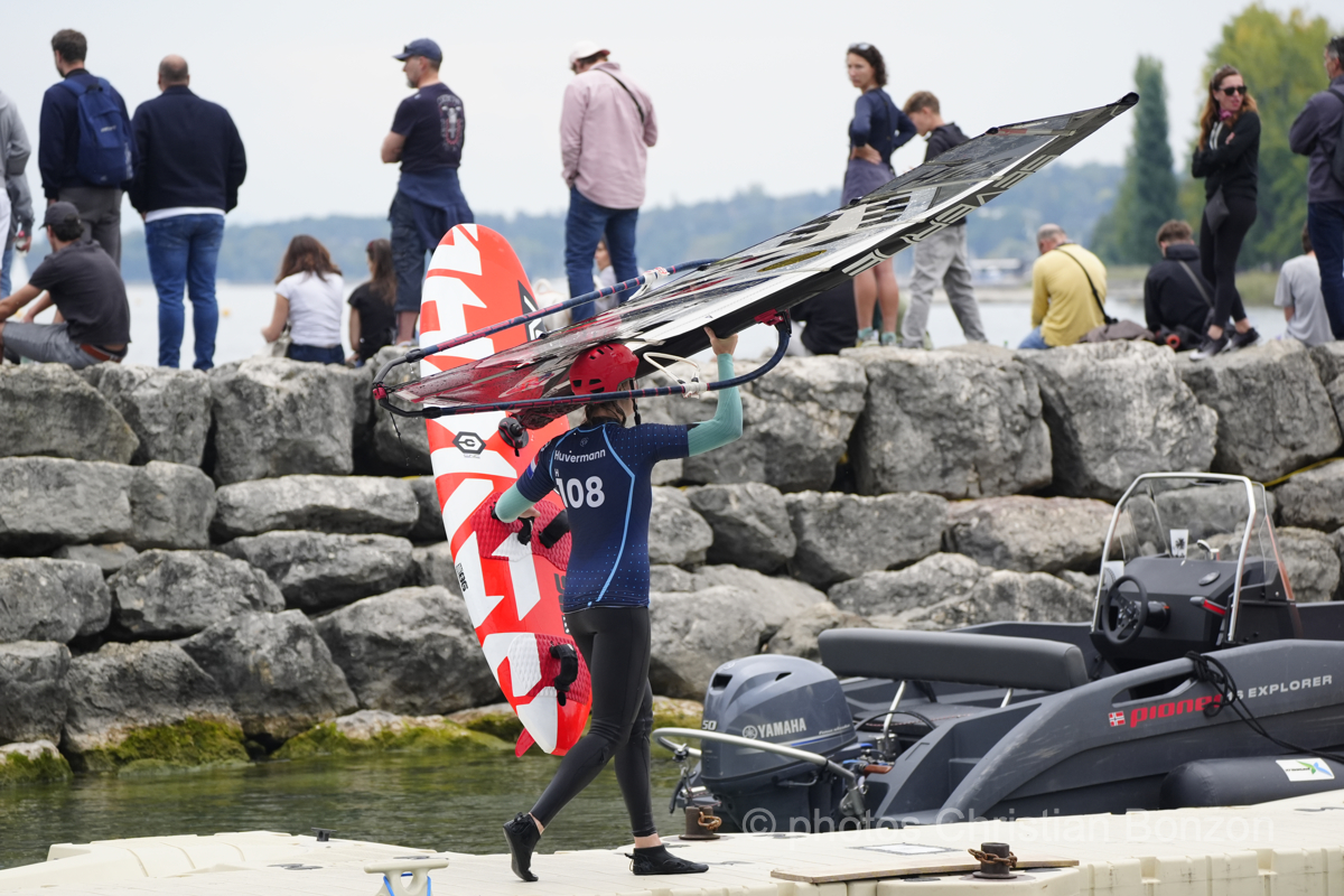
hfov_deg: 11.0
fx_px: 6981
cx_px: 672
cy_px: 448
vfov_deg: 7.3
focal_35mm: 187
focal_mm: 187
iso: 1000
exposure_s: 1/1600
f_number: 5.6
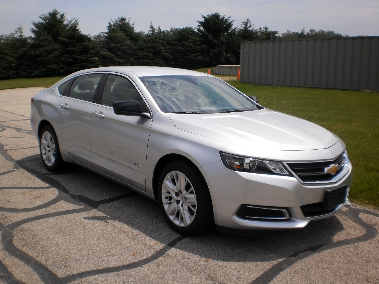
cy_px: 142
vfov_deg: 39.7
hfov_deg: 51.4
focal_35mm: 36
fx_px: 394
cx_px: 190
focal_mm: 6.3
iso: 100
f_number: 4.6
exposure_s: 1/2000
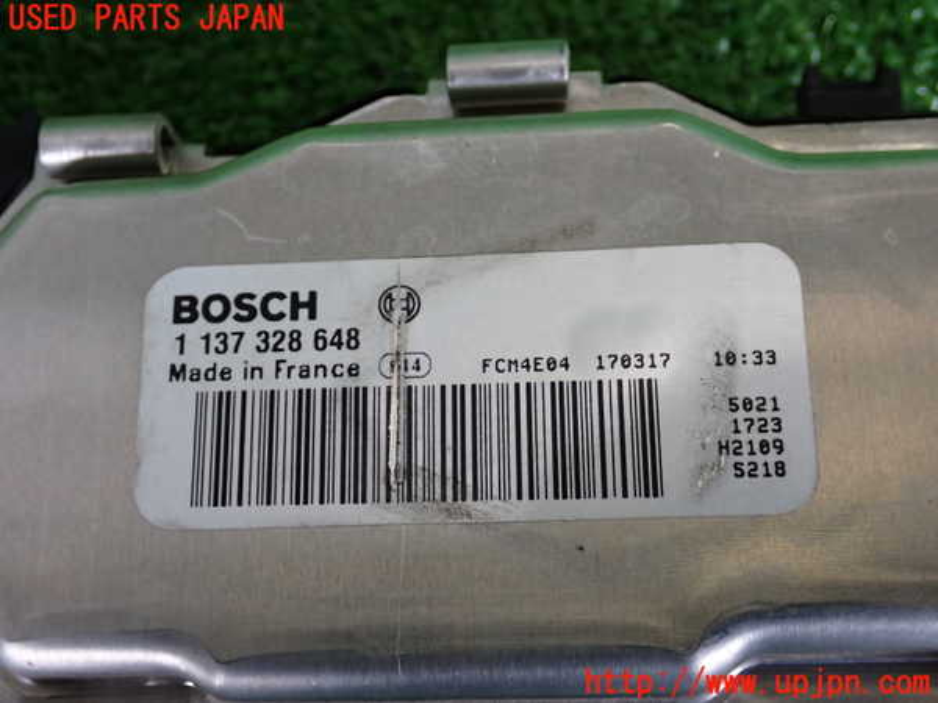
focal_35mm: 50
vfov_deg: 29.1
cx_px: 469
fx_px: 1355
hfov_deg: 38.2
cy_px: 352
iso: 320
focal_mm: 9.01
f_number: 3.2
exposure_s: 1/50
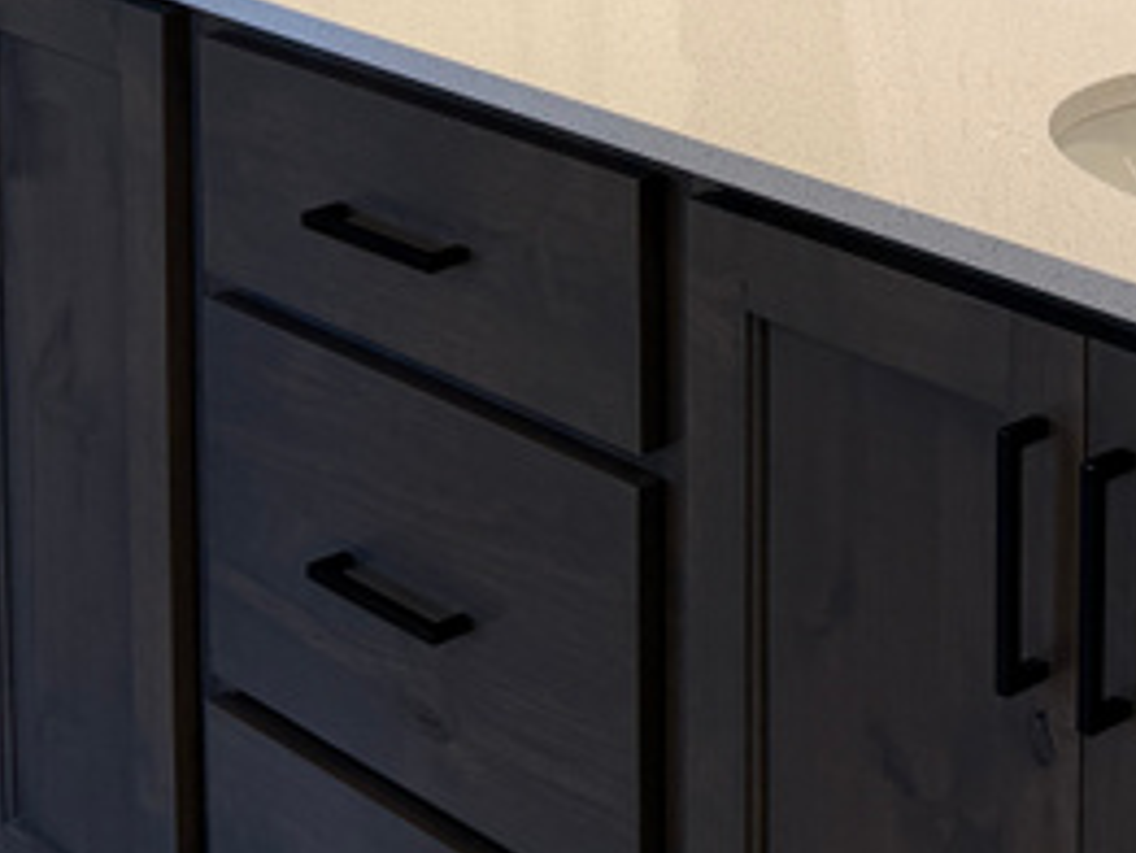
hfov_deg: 20.5
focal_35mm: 94
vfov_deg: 14.7
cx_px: 962
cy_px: -400
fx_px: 3086
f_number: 1.78
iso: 80
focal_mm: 6.76
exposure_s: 1/202
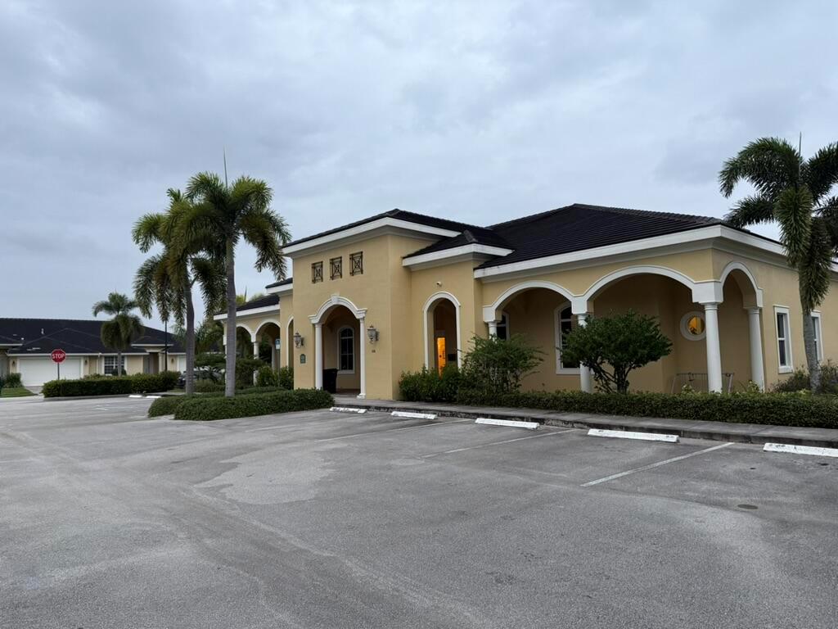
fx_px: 581
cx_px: 419
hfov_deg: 71.6
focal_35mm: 24
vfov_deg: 56.8
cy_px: 314
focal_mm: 6.76
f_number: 1.78
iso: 200
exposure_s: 1/121
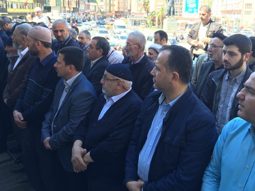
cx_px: 135
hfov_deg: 51.4
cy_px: 73
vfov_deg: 39.4
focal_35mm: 36
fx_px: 265
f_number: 2.2
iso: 32
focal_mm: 4.15
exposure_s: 1/133
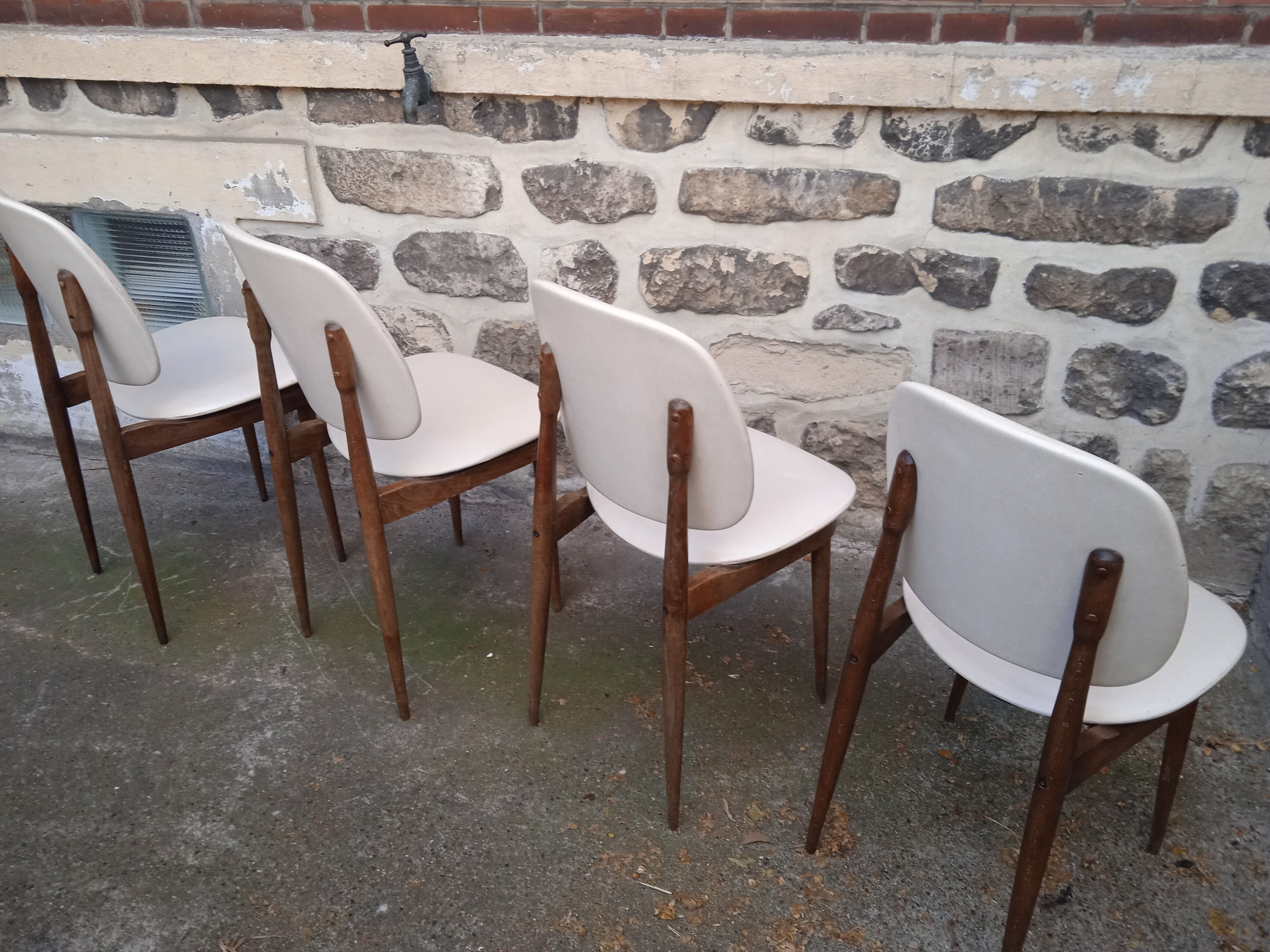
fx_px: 1027
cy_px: 476
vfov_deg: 49.7
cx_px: 635
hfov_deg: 63.4
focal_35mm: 28
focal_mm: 3.43
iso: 211
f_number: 2.2
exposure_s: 1/50
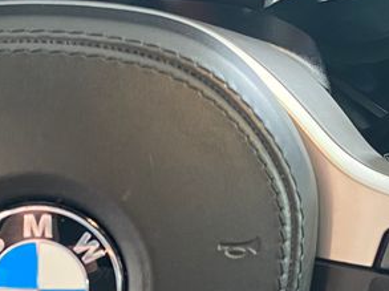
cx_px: 118
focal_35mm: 91
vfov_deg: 15.8
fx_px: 1021
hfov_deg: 21.5
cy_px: 302
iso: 400
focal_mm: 4.25
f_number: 1.8
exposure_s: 1/32
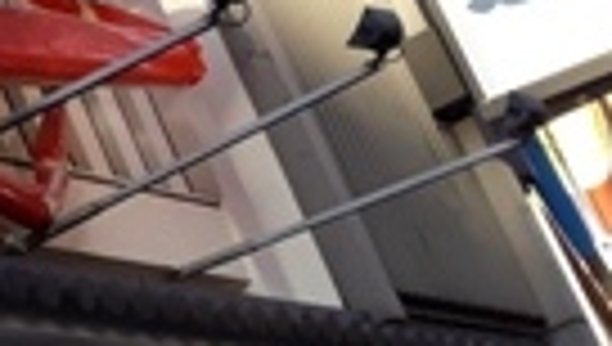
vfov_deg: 8.6
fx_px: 2243
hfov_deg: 13.7
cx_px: -522
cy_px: -229
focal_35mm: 138
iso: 40
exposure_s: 1/153
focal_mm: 3.71
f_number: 1.7
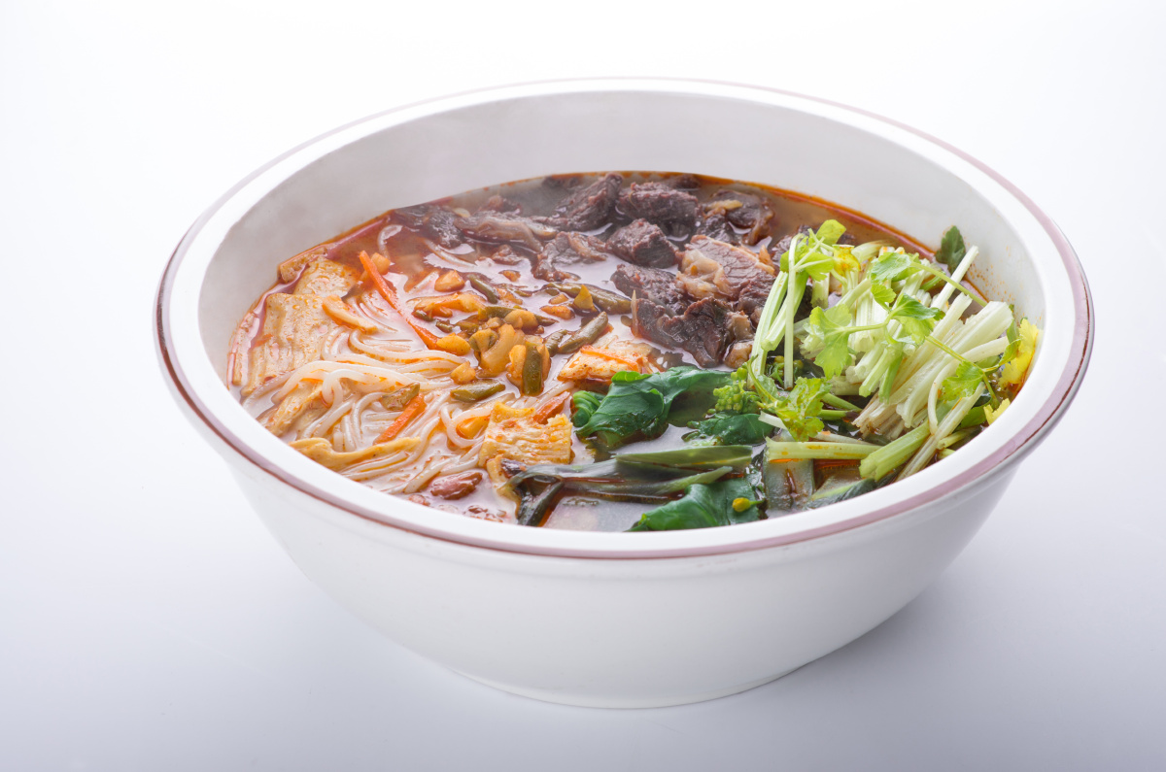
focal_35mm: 98
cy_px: 386
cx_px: 583
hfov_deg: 21.0
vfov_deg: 14.0
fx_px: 3152
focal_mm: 65
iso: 100
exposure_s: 1/160
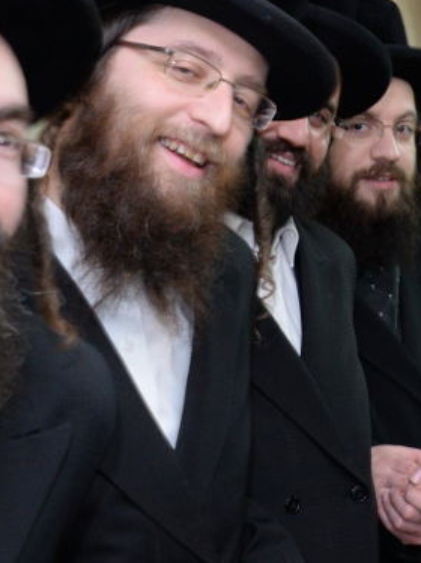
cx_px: 789
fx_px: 1818
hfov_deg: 12.0
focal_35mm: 112
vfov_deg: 17.6
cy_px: 242
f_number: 6.3
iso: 1600
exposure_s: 1/60
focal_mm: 34
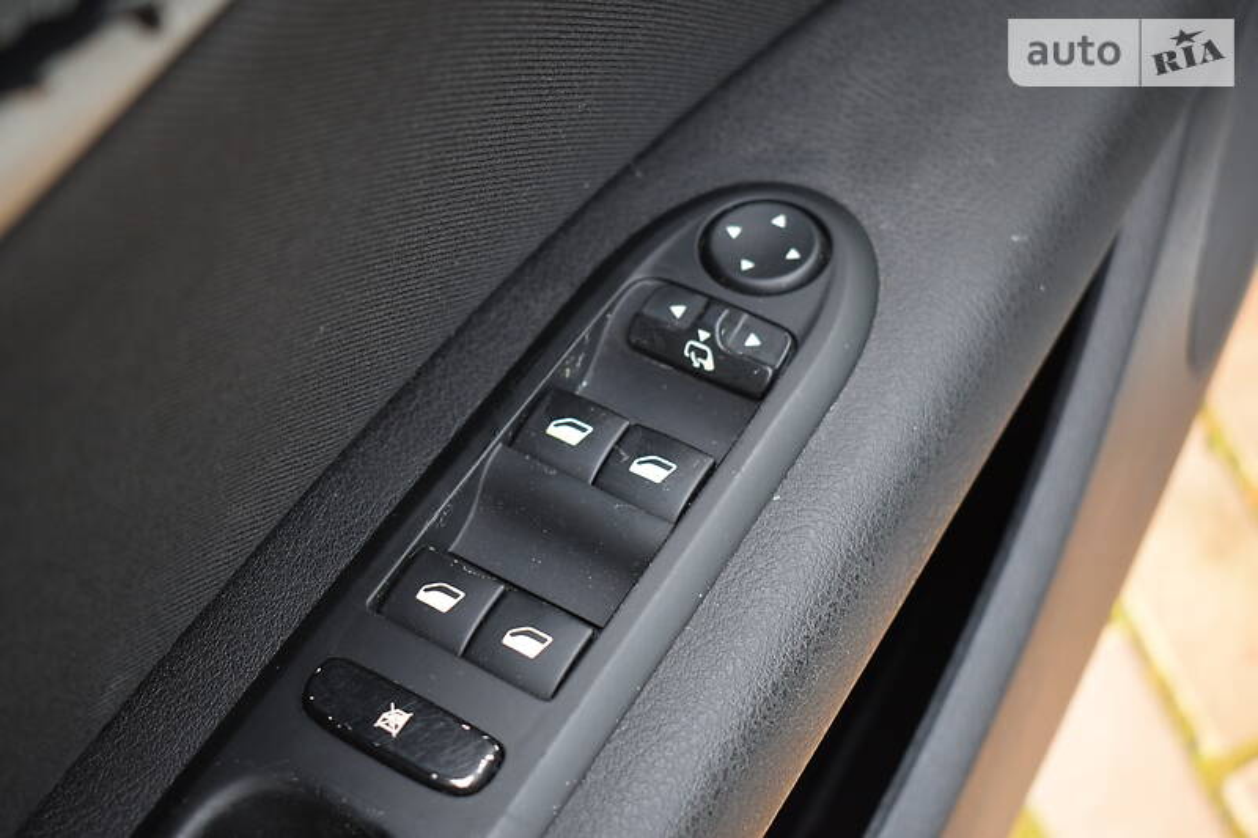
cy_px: 419
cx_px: 629
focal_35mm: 51
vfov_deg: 26.5
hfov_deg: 38.9
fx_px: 1782
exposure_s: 1/60
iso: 640
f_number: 4.5
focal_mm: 34
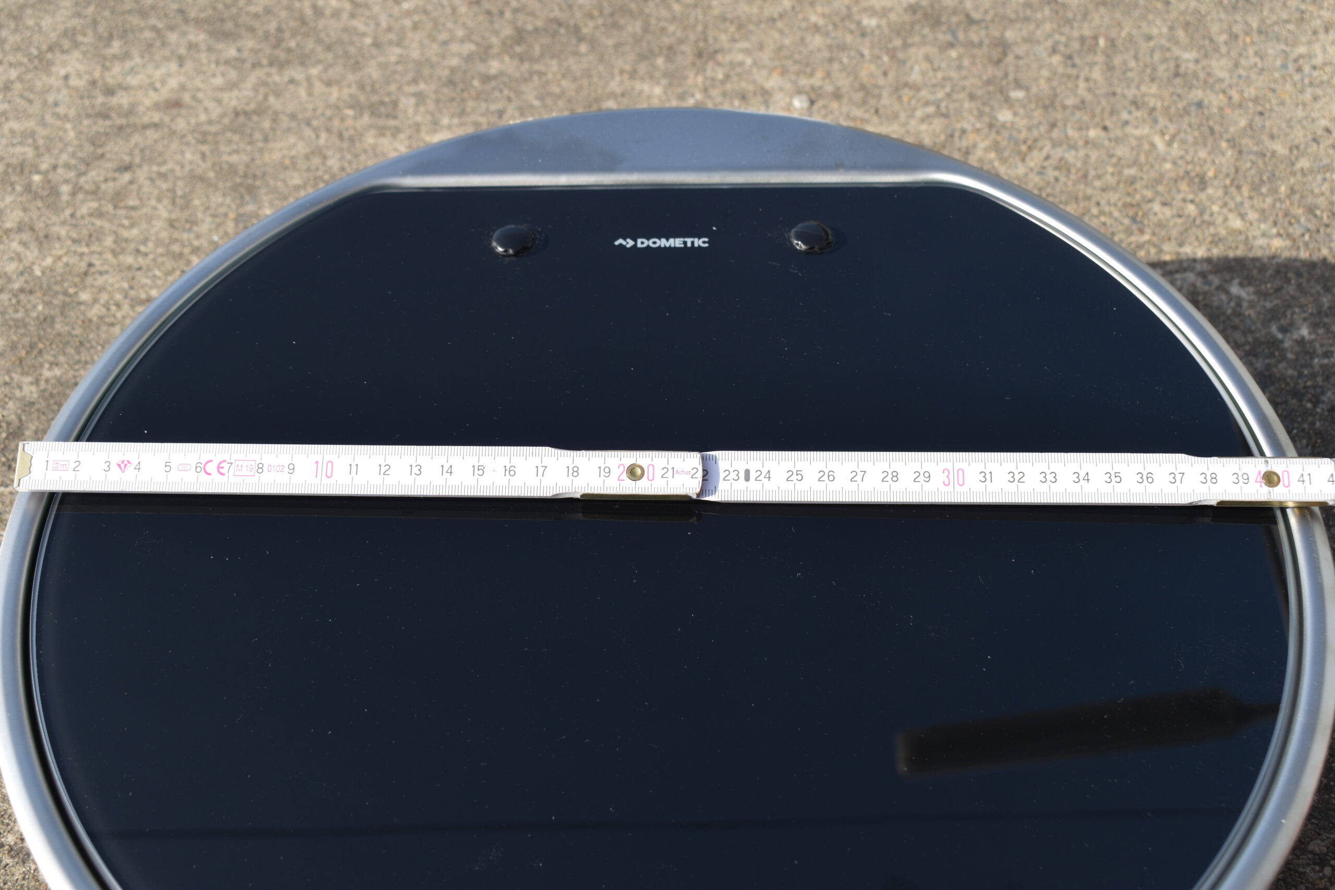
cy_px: 445
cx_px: 668
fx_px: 1669
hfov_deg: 43.6
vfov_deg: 29.9
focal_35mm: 45
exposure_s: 1/250
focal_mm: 30
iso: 125
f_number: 8
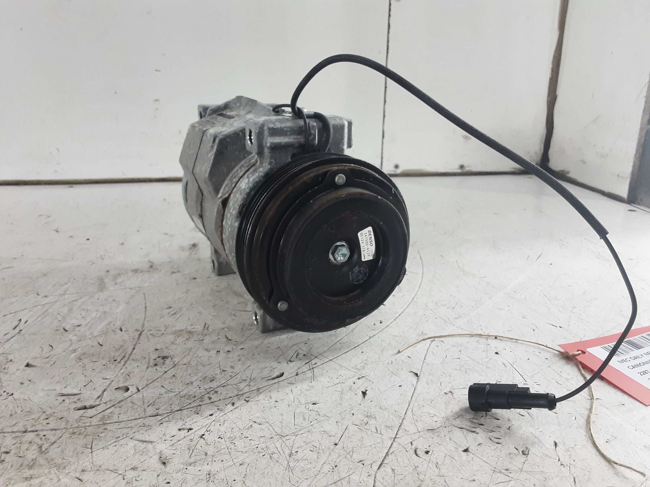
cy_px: 244
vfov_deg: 51.4
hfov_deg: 65.3
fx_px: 507
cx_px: 325
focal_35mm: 27
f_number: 1.9
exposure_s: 1/50
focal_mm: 2.91
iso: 125
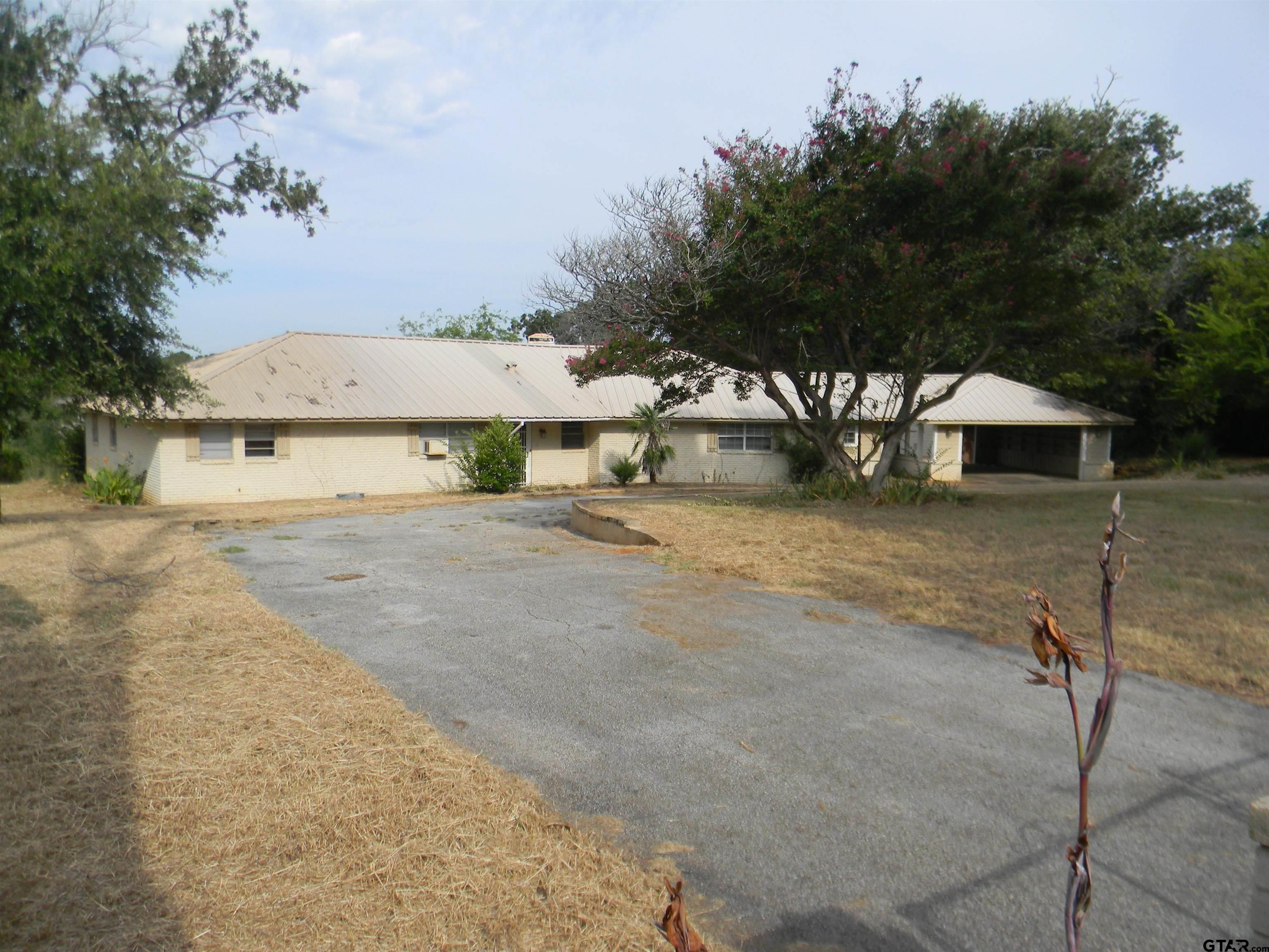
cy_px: 476
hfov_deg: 63.4
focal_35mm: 28
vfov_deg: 49.7
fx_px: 1026
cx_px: 634
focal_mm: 5
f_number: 7
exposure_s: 1/217
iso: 80
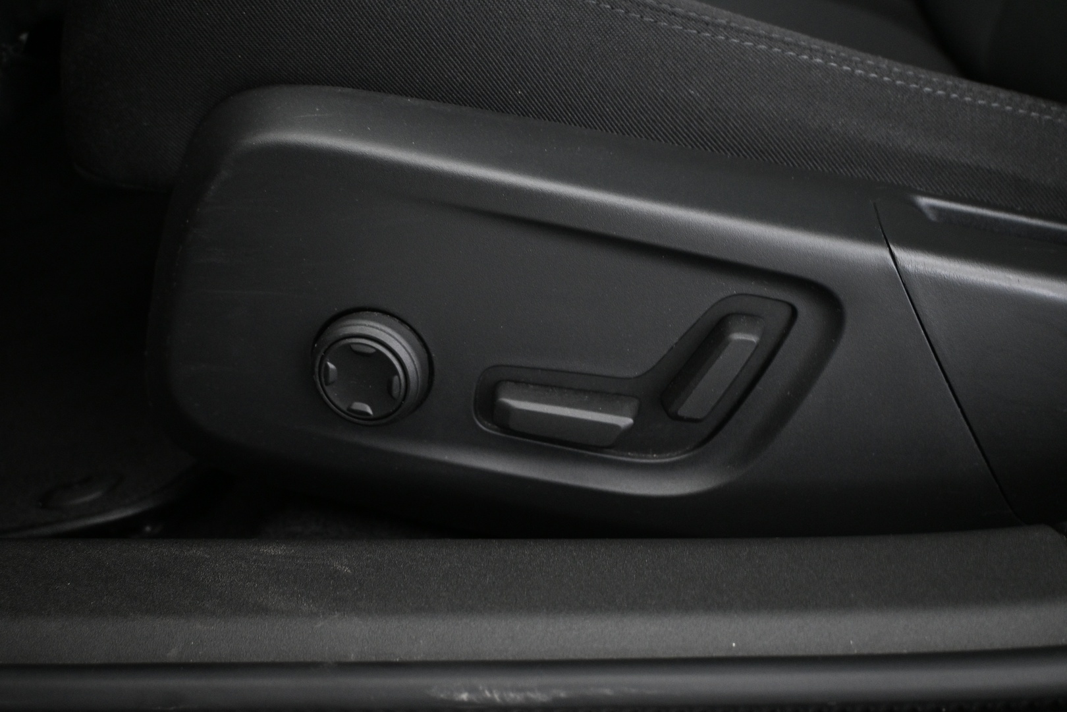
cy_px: 356
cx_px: 534
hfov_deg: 55.1
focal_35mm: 34
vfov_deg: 38.4
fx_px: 1022
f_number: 4.2
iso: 1600
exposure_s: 1/10
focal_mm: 23
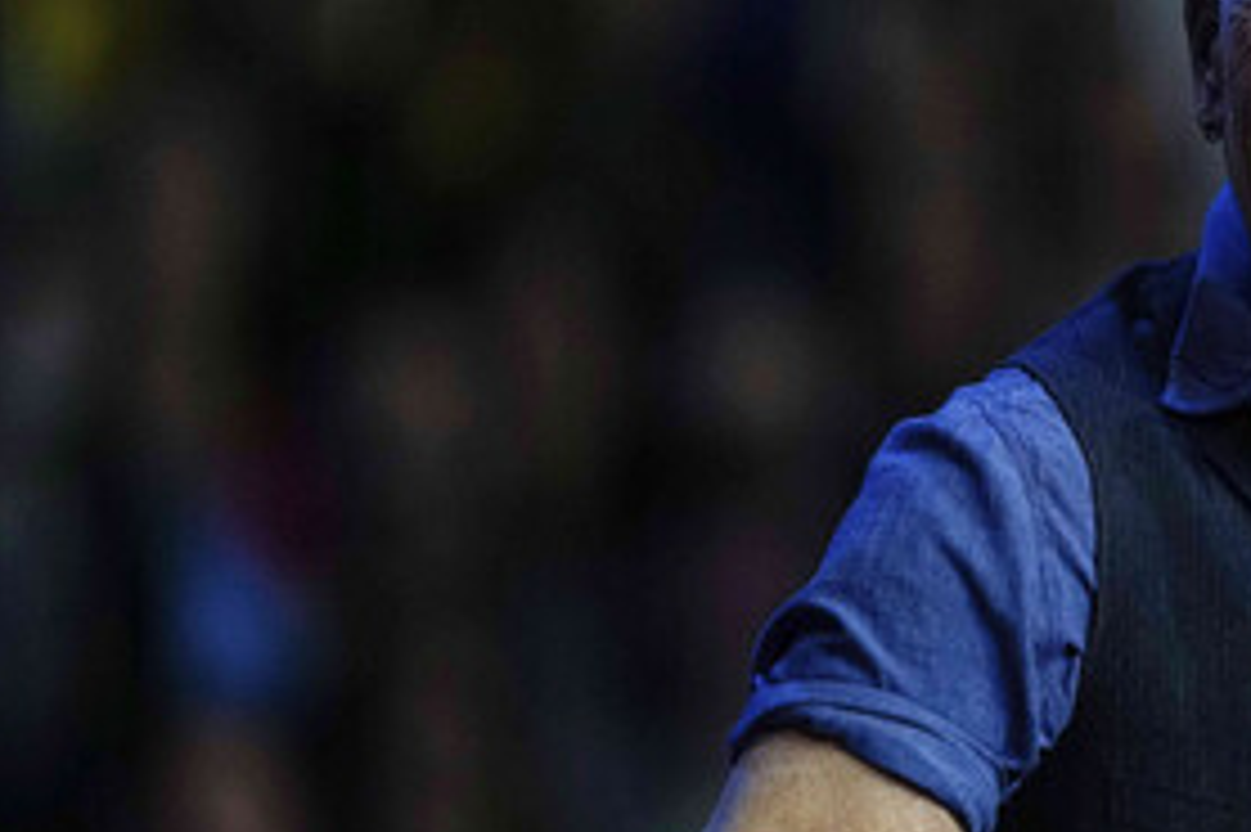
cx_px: 1602
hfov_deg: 1.8
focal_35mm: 1152
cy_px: 765
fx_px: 40007
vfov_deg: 1.2
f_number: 2.8
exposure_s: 1/250
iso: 1000
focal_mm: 400
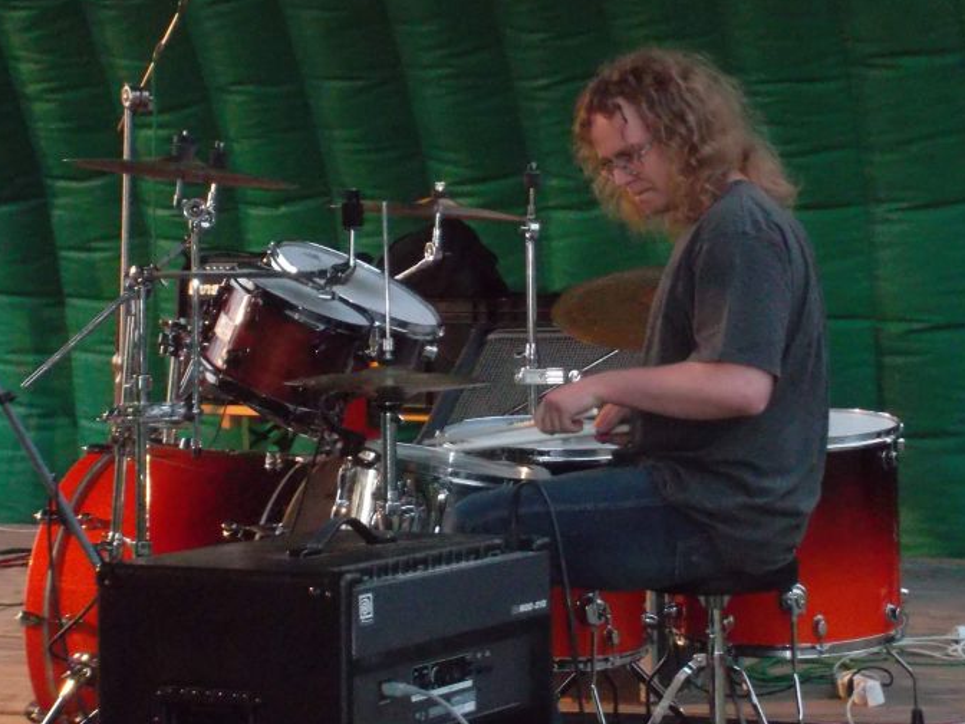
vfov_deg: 14.8
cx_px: 491
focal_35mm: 100
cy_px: 329
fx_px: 2788
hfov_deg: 19.6
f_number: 5.9
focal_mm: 12.3
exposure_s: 1/90
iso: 640
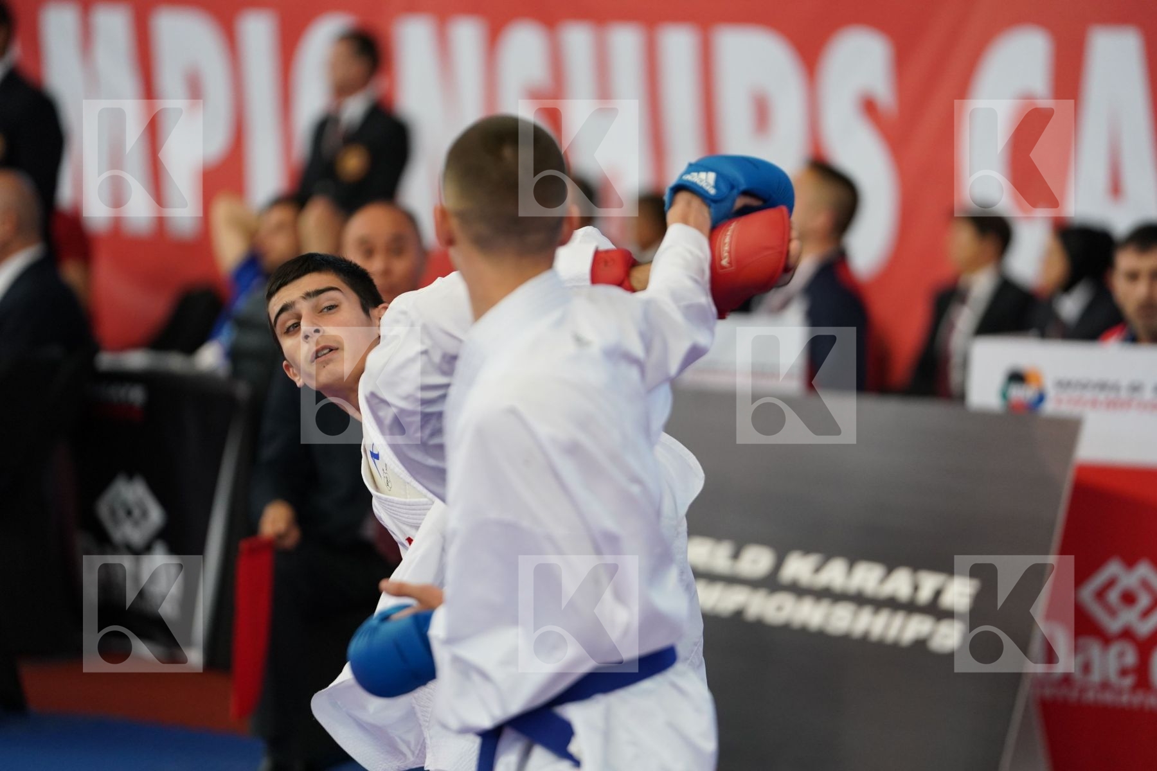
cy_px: 386
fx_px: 6427
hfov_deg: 10.3
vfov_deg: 6.9
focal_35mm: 200
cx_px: 578
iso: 2000
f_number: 2.8
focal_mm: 200
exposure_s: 1/1000
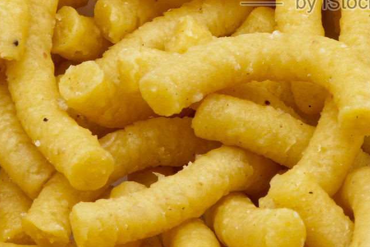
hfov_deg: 3.9
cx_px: 336
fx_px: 5388
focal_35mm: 524
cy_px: -25
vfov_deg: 2.6
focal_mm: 140
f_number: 29
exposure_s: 1/5
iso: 100
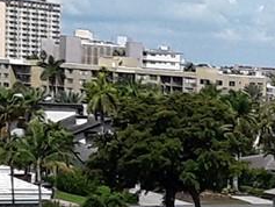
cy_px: 281
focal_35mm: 182
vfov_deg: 8.0
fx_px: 1447
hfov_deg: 9.9
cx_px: 601
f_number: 1.9
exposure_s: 1/2475
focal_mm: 2.91
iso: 40
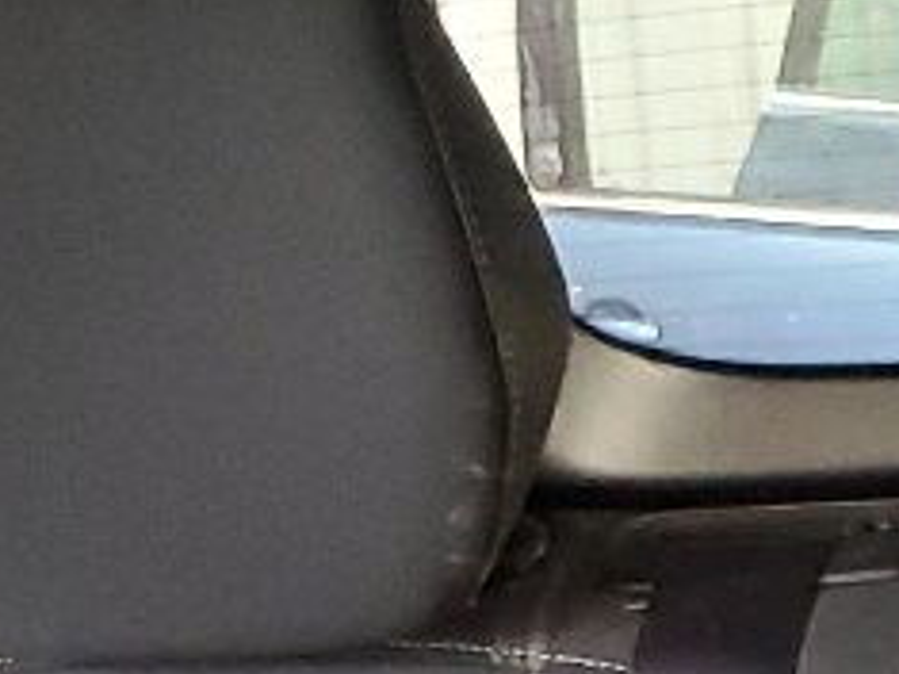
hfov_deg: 11.0
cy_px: 1639
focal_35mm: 177
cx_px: 1002
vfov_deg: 7.8
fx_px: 4594
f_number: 1.5
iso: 300
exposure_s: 1/17
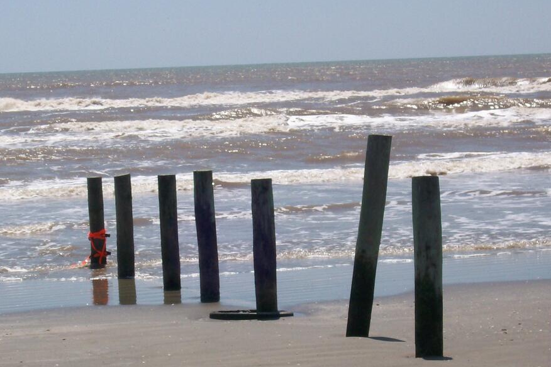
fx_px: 2112
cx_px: 238
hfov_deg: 14.9
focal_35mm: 138
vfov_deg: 9.9
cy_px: 242
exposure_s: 1/606
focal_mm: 14.3
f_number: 7.6
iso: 80
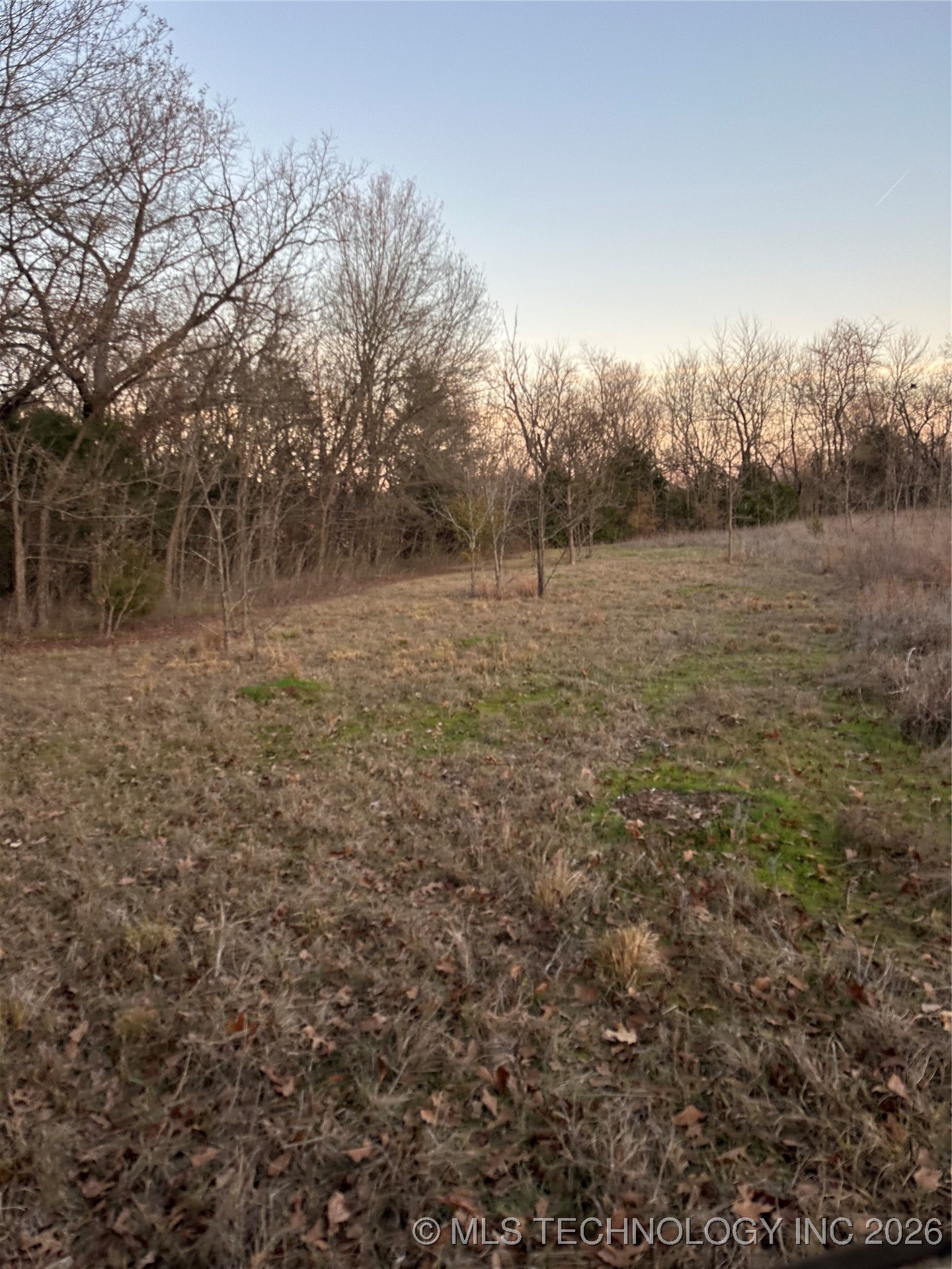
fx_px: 880
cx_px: 476
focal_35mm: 24
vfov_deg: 71.6
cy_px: 634
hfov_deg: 56.8
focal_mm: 6.86
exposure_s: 1/314
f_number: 1.78
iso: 80
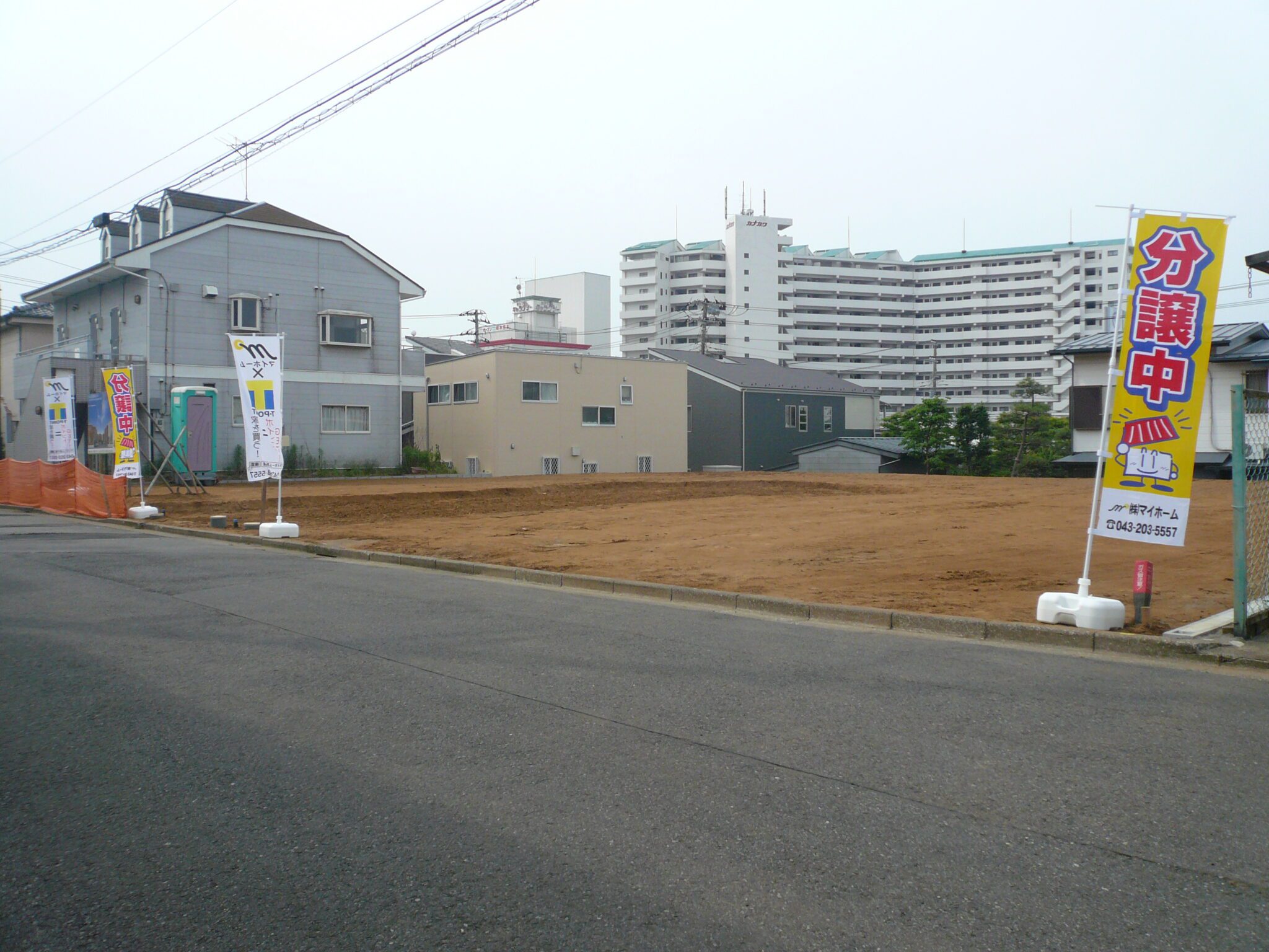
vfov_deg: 49.7
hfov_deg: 63.4
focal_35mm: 28
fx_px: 1026
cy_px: 476
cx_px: 634
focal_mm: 4.6
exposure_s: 1/160
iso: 100
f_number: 8
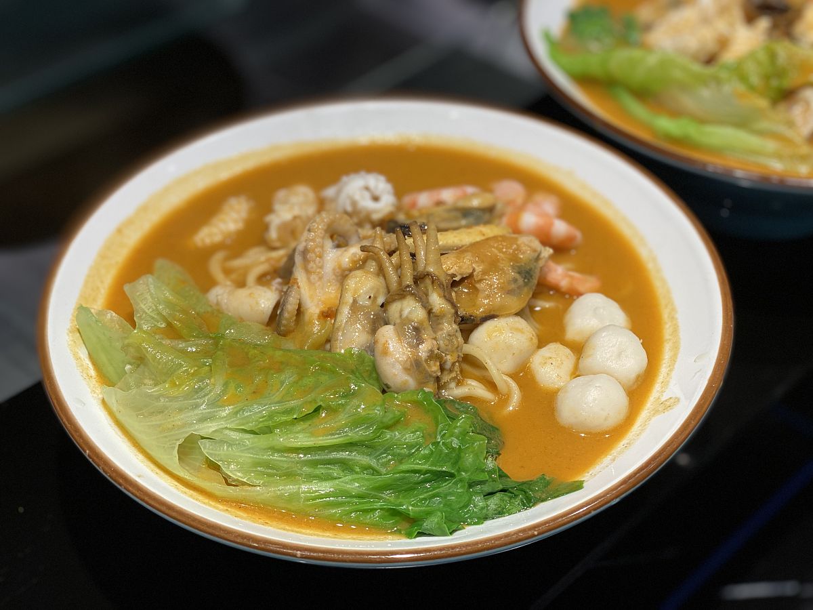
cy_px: 305
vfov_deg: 28.0
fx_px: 1221
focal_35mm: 52
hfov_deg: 36.8
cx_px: 406
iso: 50
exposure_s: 1/100
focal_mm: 6
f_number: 2
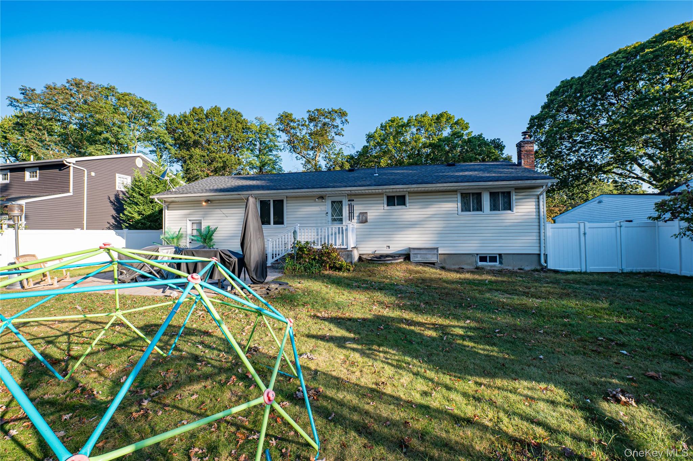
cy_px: 230
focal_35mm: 14
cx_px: 346
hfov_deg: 104.3
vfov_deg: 81.1
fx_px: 269
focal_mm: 14
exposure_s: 1/320
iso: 400
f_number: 9
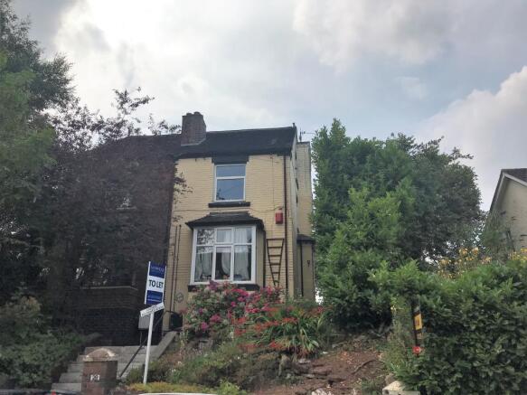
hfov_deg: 63.5
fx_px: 426
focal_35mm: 28
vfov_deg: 49.7
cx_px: 264
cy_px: 198
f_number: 1.8
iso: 20
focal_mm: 3.99
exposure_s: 1/4367
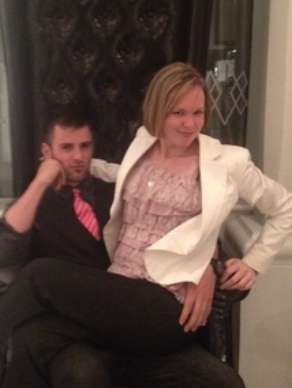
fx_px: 663
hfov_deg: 24.8
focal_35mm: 59
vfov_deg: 32.6
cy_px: 163
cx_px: 115
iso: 640
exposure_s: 1/15
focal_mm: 4.28
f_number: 2.4
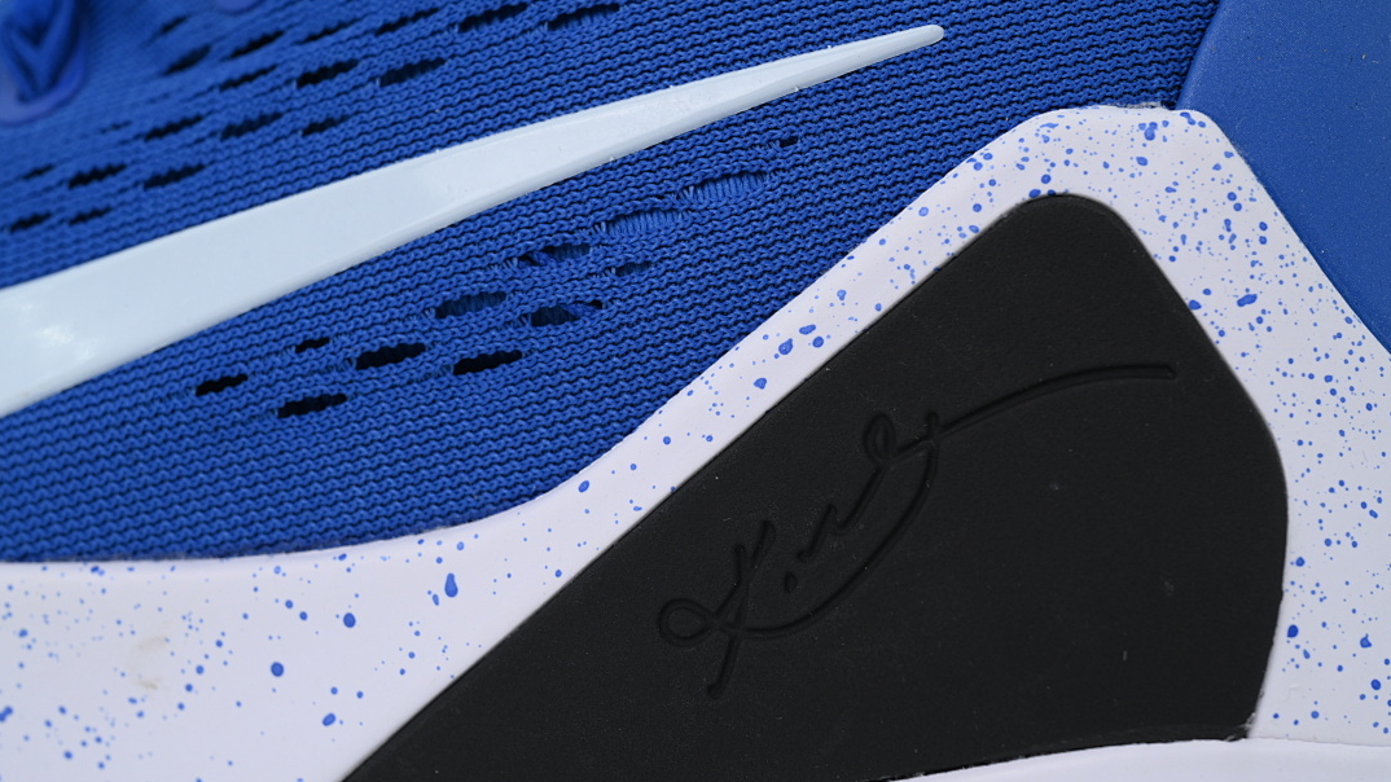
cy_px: 418
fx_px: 3614
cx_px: 698
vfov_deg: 12.4
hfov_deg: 21.8
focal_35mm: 98
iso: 400
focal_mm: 93
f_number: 11
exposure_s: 1/100
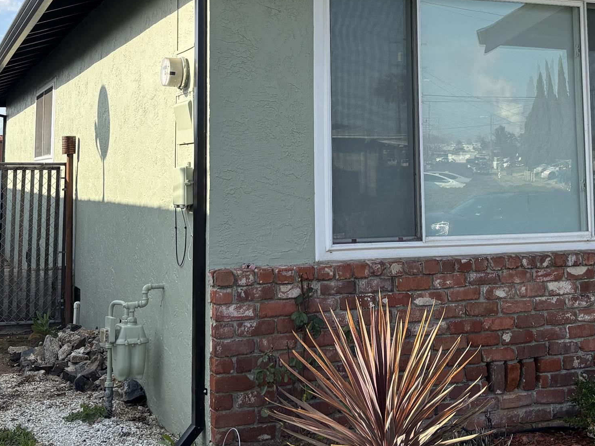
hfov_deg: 35.5
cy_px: 66
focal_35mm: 54
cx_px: 332
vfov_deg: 26.3
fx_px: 928
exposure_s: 1/2398
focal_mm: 5.96
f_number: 1.6
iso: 50
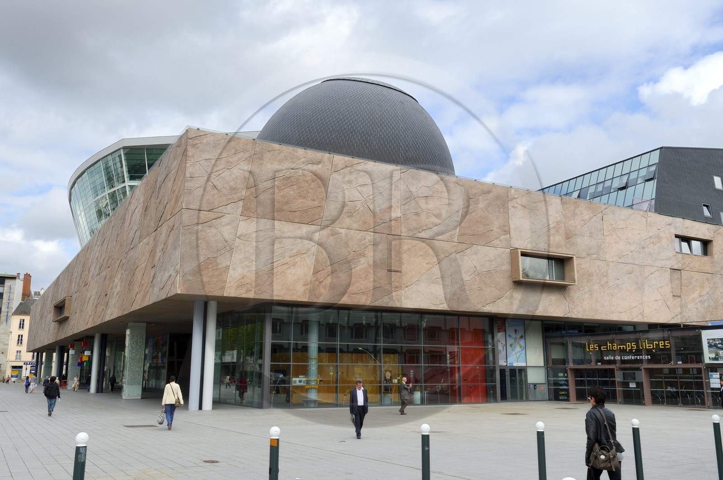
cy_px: 240
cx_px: 362
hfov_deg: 58.8
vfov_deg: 41.0
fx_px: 642
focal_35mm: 32
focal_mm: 32
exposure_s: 1/200
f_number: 18
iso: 400
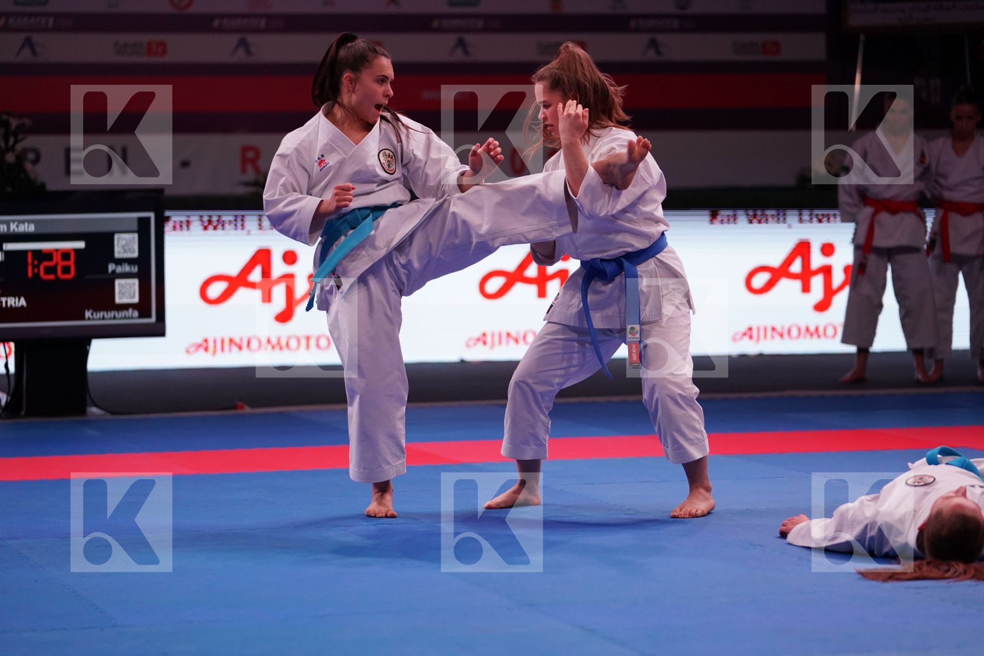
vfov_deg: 11.6
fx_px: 3225
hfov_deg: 17.3
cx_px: 492
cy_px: 328
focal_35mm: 118
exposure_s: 1/1000
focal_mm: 118
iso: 2000
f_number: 2.8
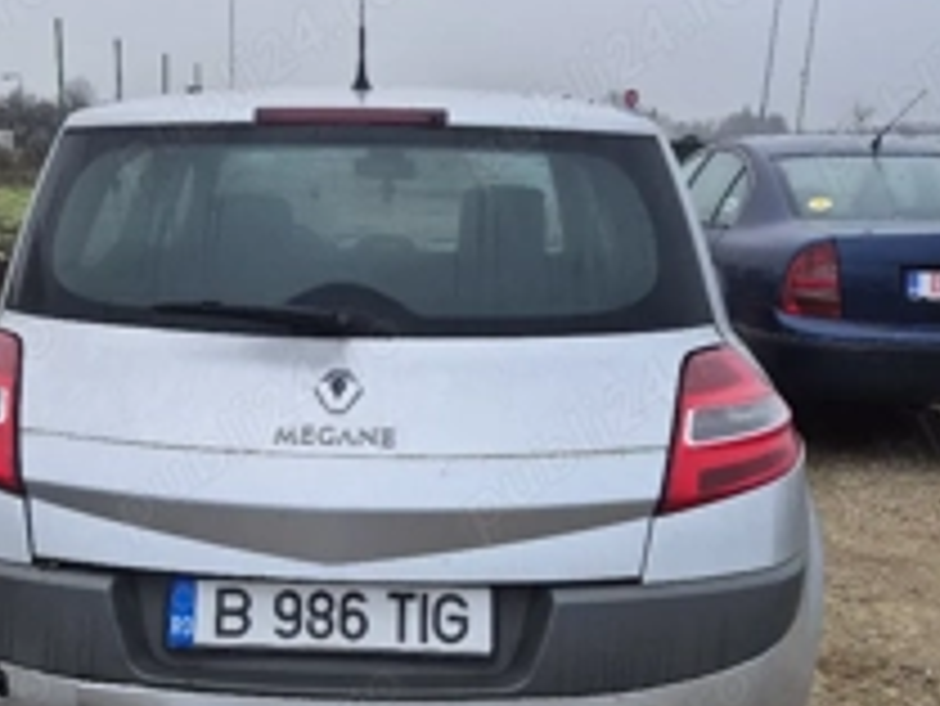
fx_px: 1196
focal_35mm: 44
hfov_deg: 42.6
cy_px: 477
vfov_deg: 32.6
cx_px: 346
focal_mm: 5.4
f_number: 1.8
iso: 64
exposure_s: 1/182
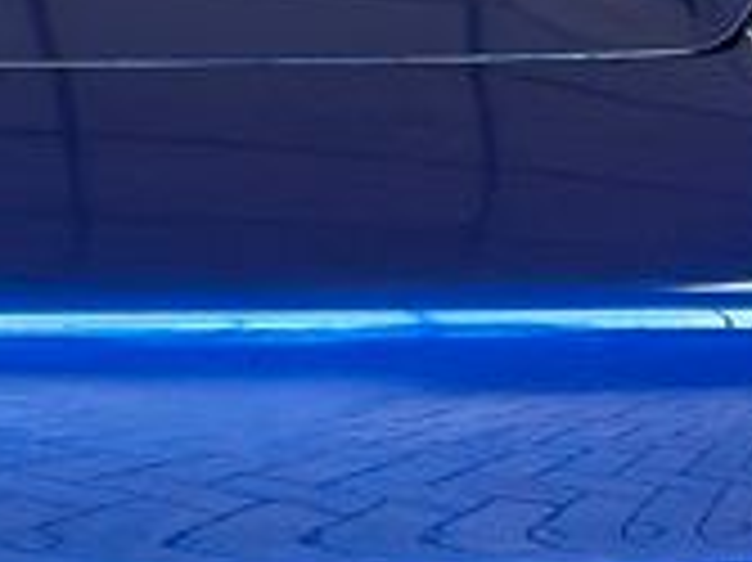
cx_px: -333
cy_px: 337
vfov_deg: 5.0
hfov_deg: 6.6
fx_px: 6404
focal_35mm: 295
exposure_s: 1/120
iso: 160
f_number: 1.78
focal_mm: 6.86
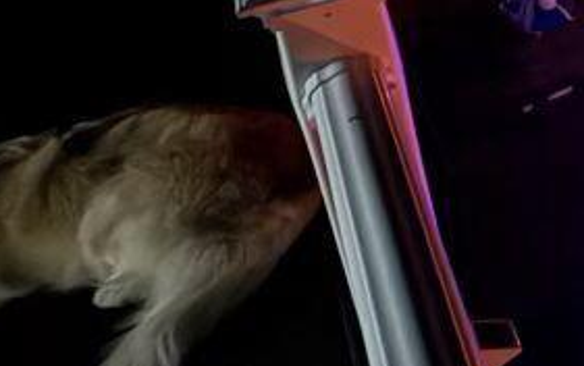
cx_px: 1054
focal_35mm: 54
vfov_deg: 19.7
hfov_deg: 22.1
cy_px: -235
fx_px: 860
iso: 1250
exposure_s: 1/4
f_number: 2.2
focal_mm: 2.22
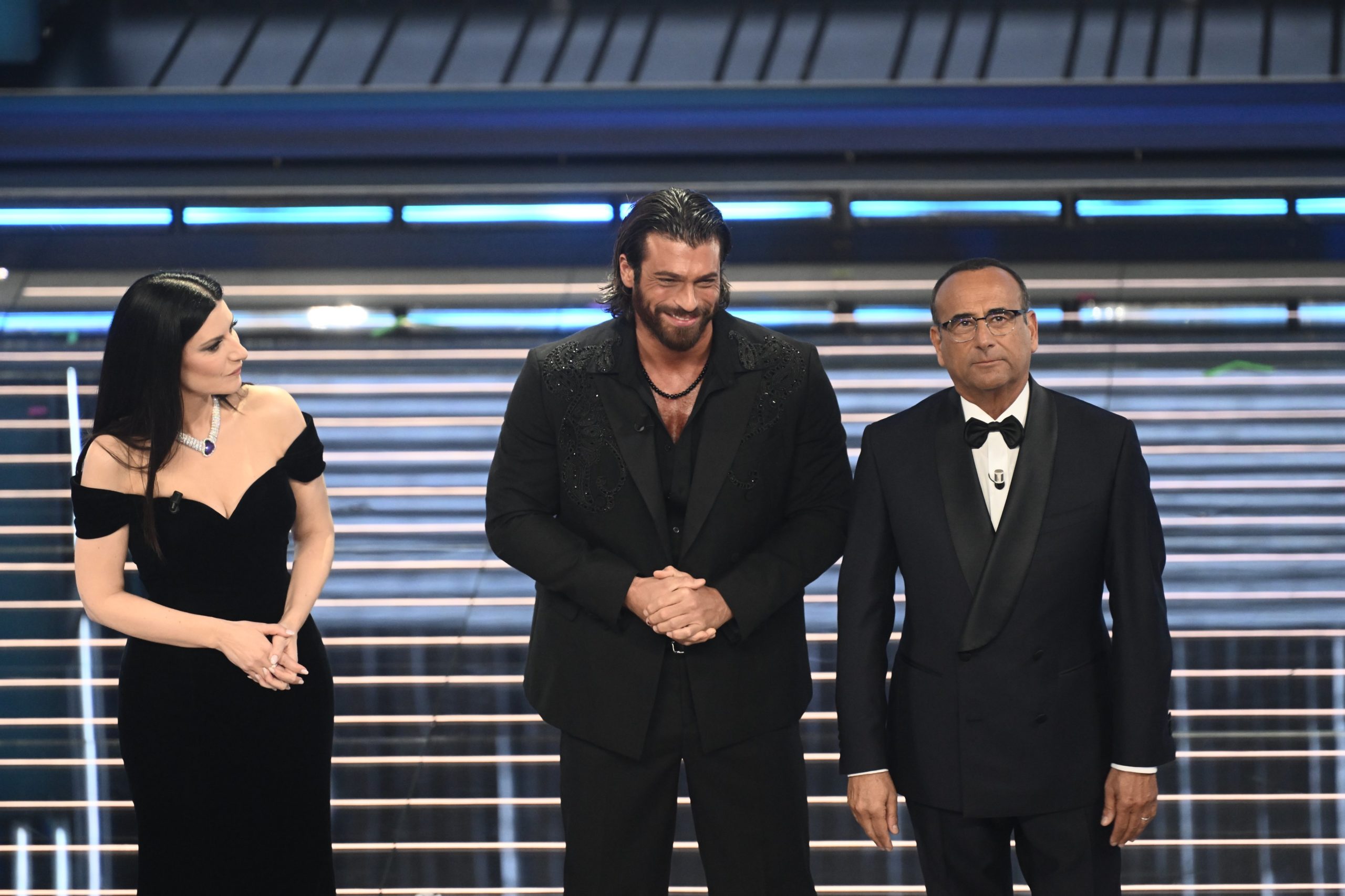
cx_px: 672
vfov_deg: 5.1
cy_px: 448
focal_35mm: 270
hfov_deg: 7.6
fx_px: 10087
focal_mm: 270
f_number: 4.5
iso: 4000
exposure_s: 1/250
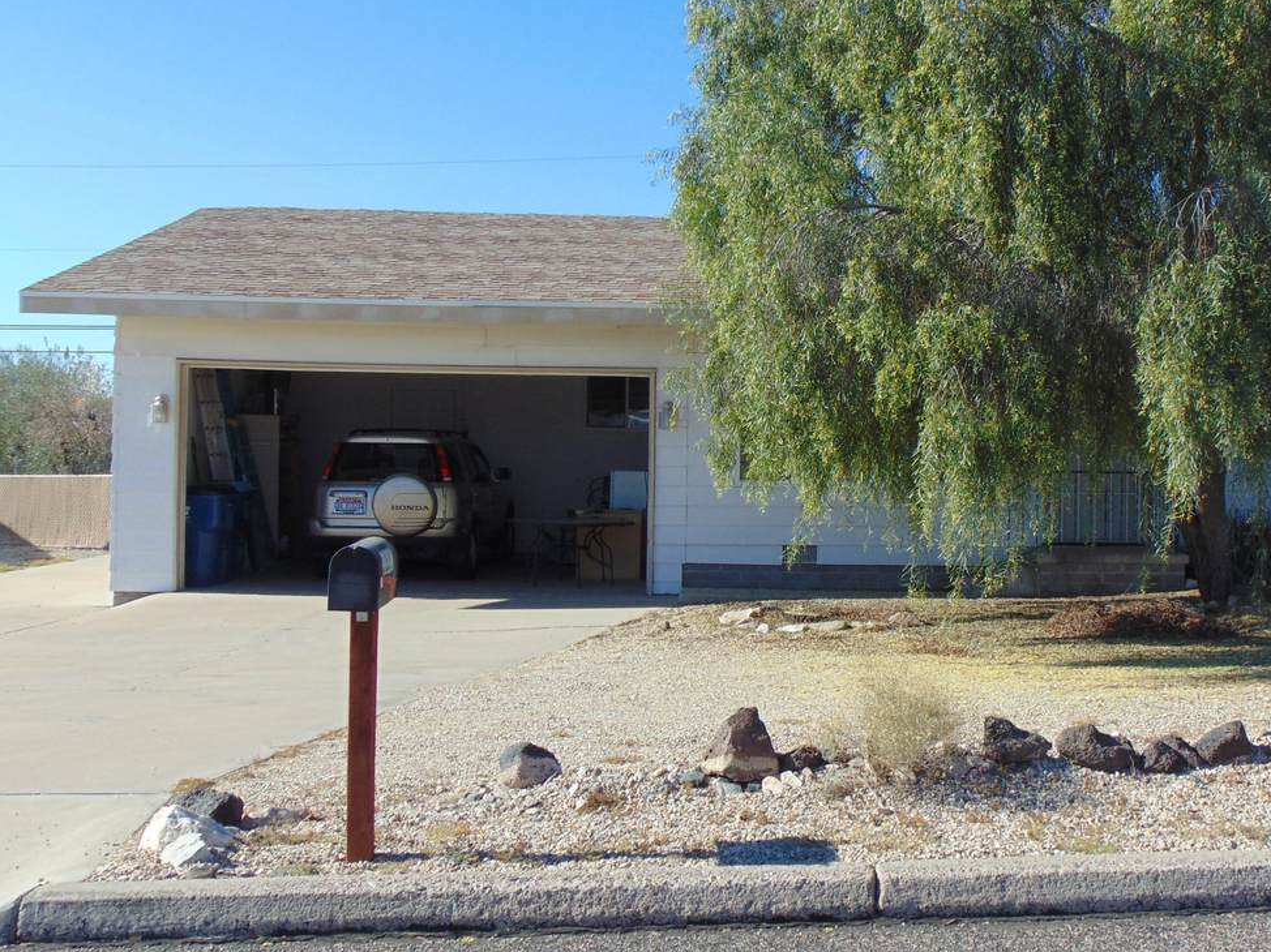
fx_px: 1689
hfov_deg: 40.8
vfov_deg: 31.5
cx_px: 834
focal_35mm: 46
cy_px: 433
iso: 80
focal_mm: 6.3
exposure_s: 1/200
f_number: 8.3
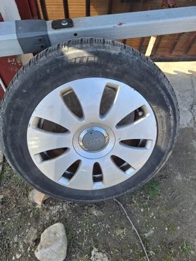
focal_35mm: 23
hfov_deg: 58.9
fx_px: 174
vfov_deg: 73.9
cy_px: 130
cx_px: 98
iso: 40
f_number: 1.8
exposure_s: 1/385
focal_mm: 5.54
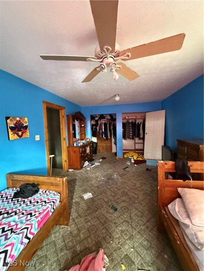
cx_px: 102
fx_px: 110
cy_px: 136
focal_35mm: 14
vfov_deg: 102.1
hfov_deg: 85.7
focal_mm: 2.22
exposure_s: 1/40
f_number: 2.2
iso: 1600
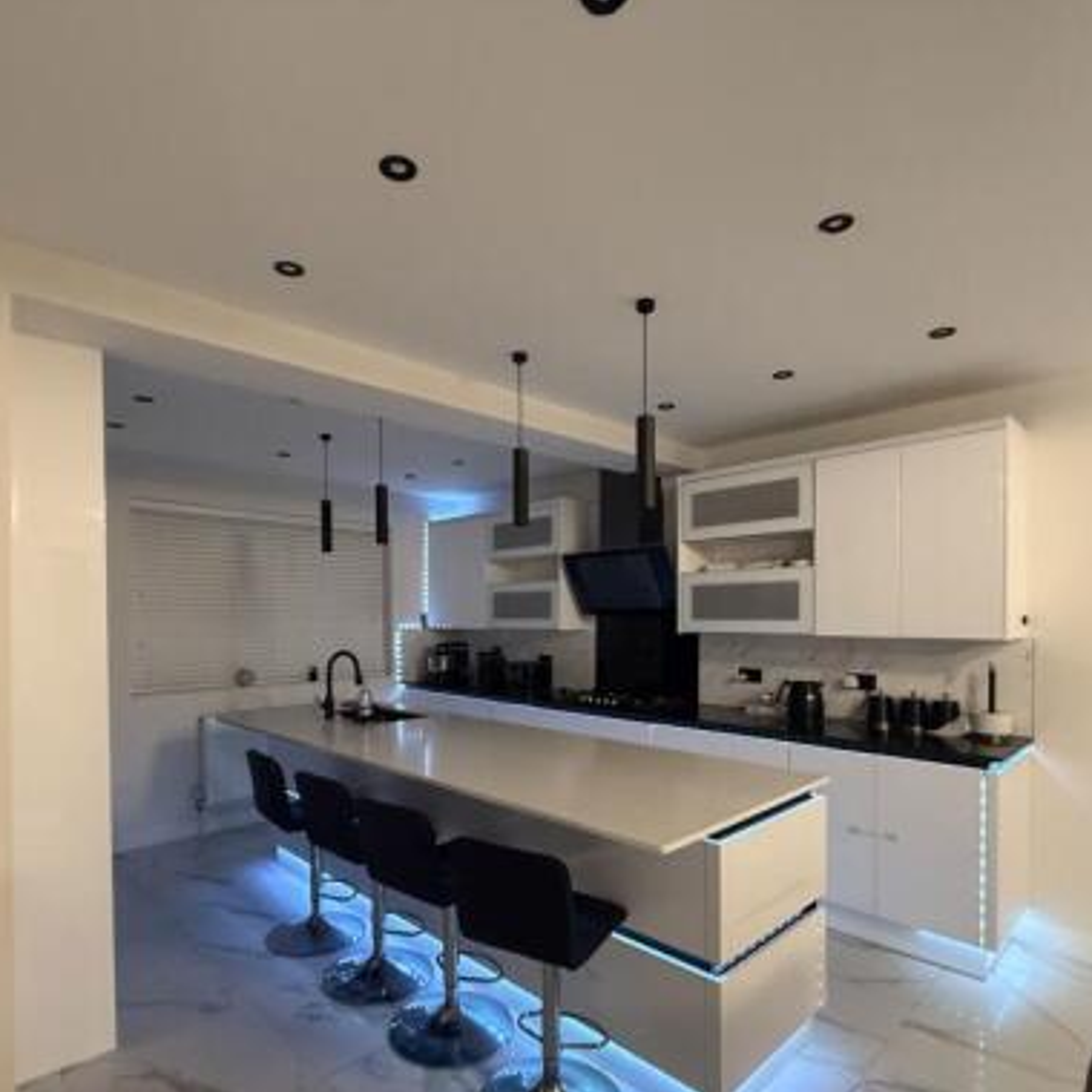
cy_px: 622
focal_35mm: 19
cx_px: 530
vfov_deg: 77.3
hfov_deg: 77.7
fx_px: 678
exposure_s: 1/50
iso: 800
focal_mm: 2.22
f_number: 2.2
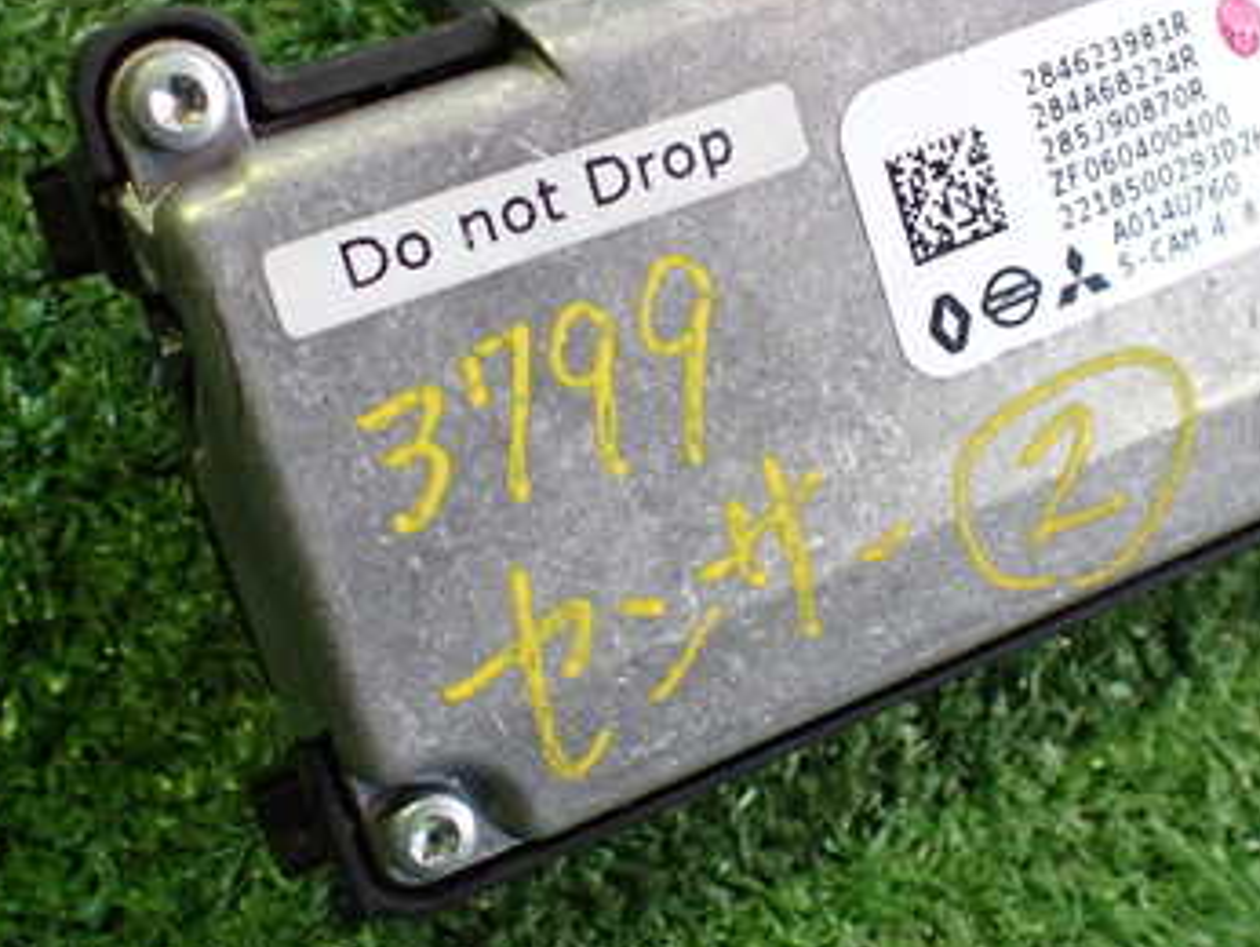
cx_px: 692
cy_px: 331
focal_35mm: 52
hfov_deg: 36.8
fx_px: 1894
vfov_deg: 27.9
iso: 800
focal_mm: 5.4
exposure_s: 1/100
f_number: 2.3
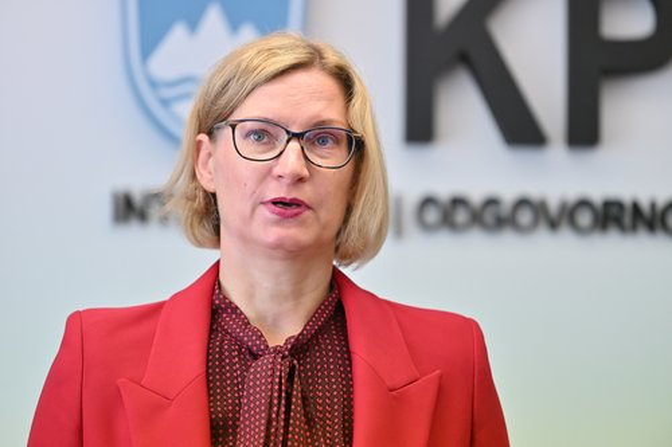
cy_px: 224
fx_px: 3452
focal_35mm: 185
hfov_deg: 11.1
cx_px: 336
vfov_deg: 7.4
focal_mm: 185
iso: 1600
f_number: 2.8
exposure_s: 1/500
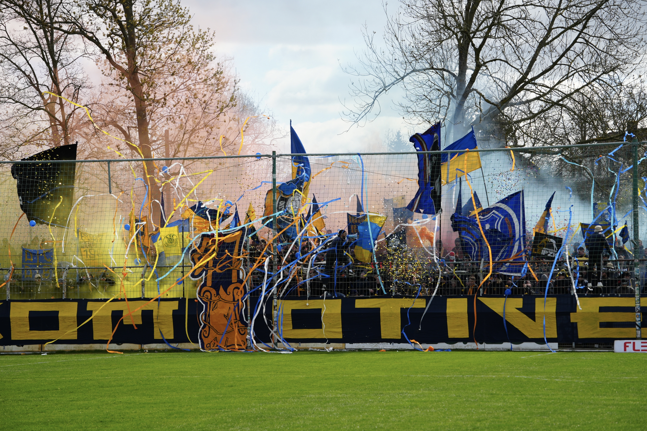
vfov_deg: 13.4
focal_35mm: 102
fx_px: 1833
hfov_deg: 20.0
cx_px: 324
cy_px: 216
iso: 100
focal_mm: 68
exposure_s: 1/400
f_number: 5.6
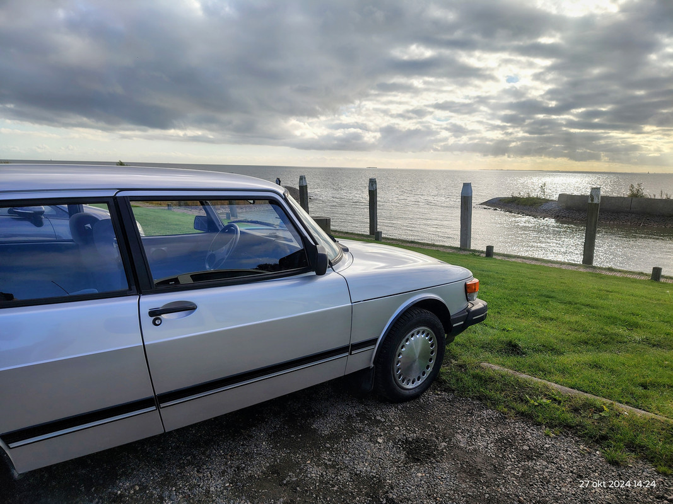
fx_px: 467
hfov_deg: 71.6
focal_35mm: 24
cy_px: 252
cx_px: 336
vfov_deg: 56.8
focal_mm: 5.56
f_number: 1.8
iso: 100
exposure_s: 1/1425
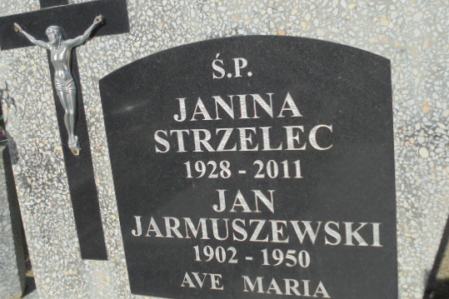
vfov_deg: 31.9
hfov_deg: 46.4
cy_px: 137
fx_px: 524
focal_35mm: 42
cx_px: 209
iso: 100
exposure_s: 1/1000
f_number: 4
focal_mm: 6.1
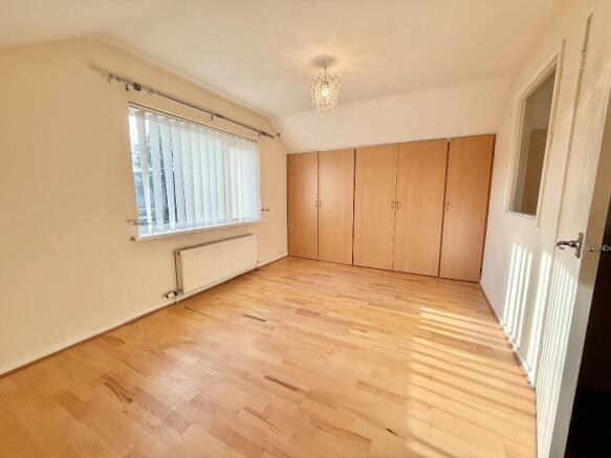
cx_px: 306
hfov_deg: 102.1
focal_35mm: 14
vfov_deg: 85.7
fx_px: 247
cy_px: 229
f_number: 2.2
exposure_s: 1/271
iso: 50
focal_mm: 2.22
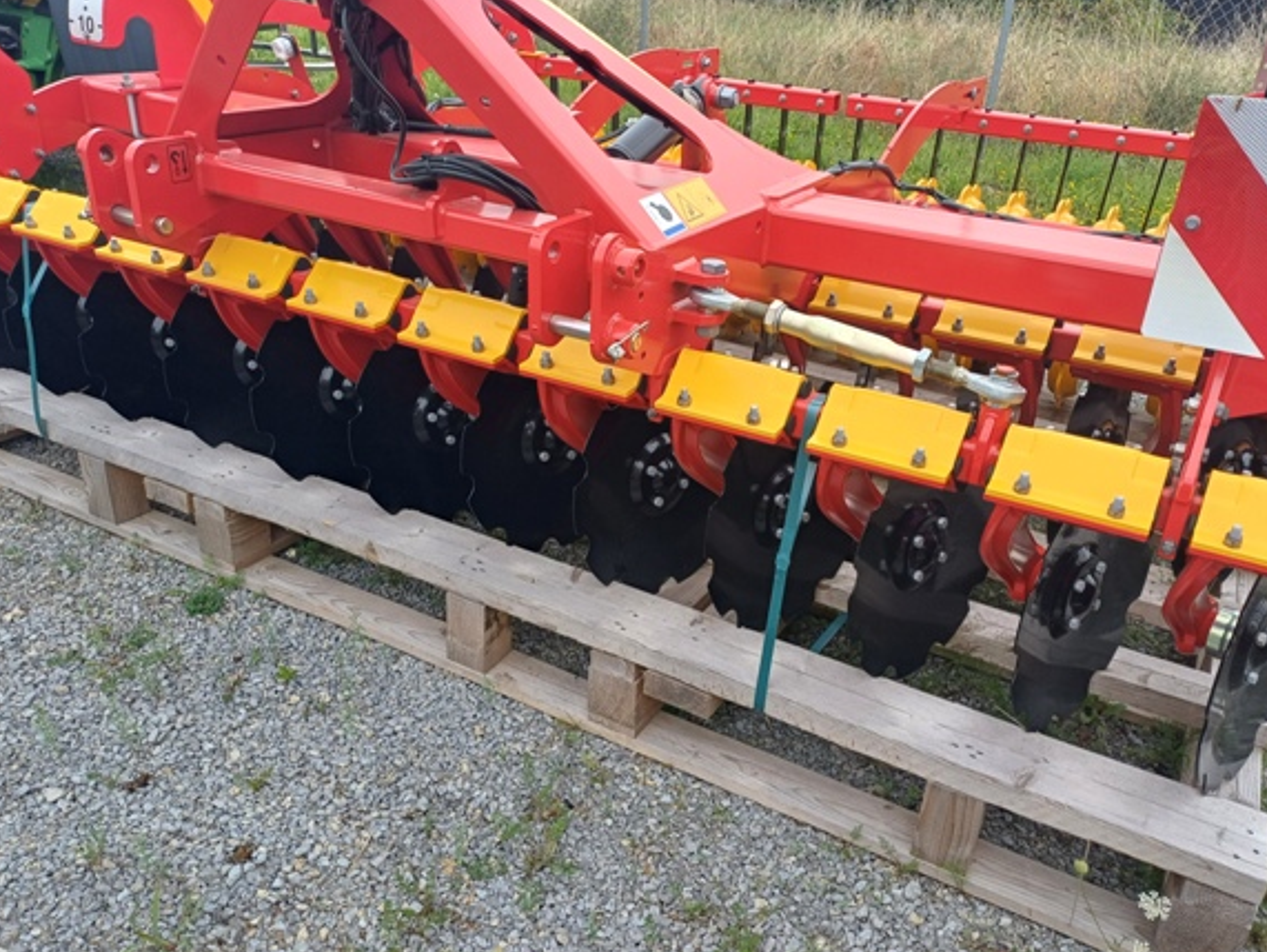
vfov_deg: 49.7
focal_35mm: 28
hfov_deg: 63.4
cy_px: 519
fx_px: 1025
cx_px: 643
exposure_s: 1/288
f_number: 1.8
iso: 50
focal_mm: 4.65
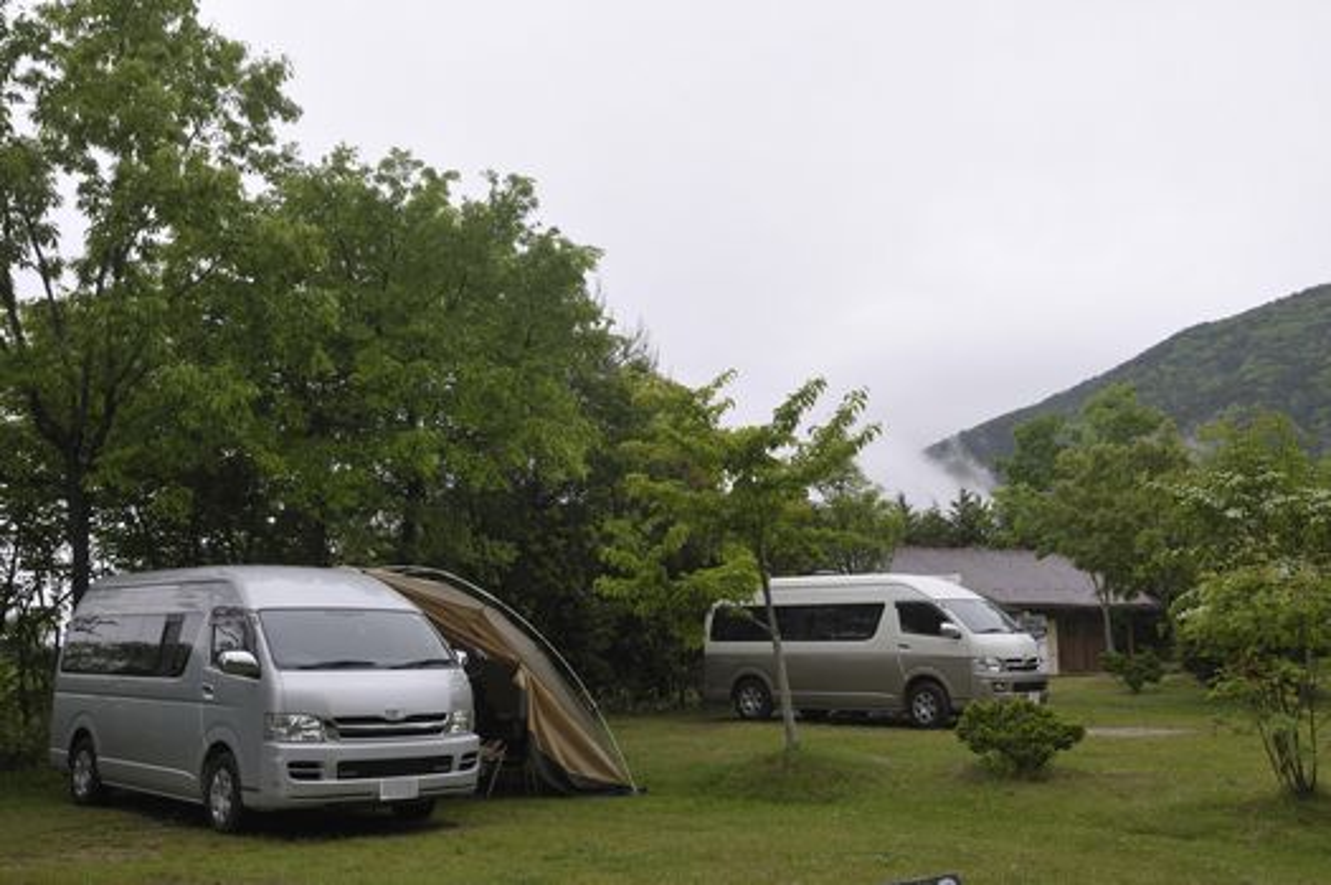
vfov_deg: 34.1
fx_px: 1441
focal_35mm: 39
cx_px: 666
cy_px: 442
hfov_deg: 49.6
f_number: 7.1
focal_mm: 26
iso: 200
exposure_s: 1/100
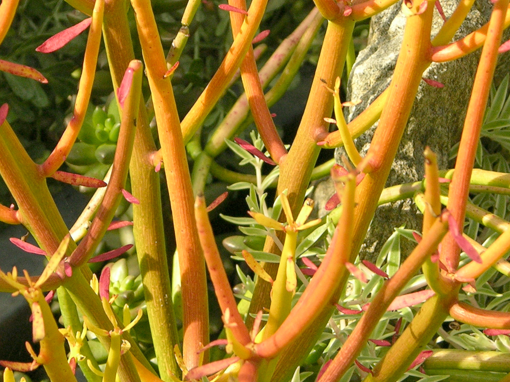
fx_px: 9355
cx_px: 155
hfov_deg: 3.1
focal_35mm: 635
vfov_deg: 2.3
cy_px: 138
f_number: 4.6
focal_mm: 27.3
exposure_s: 1/308
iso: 100
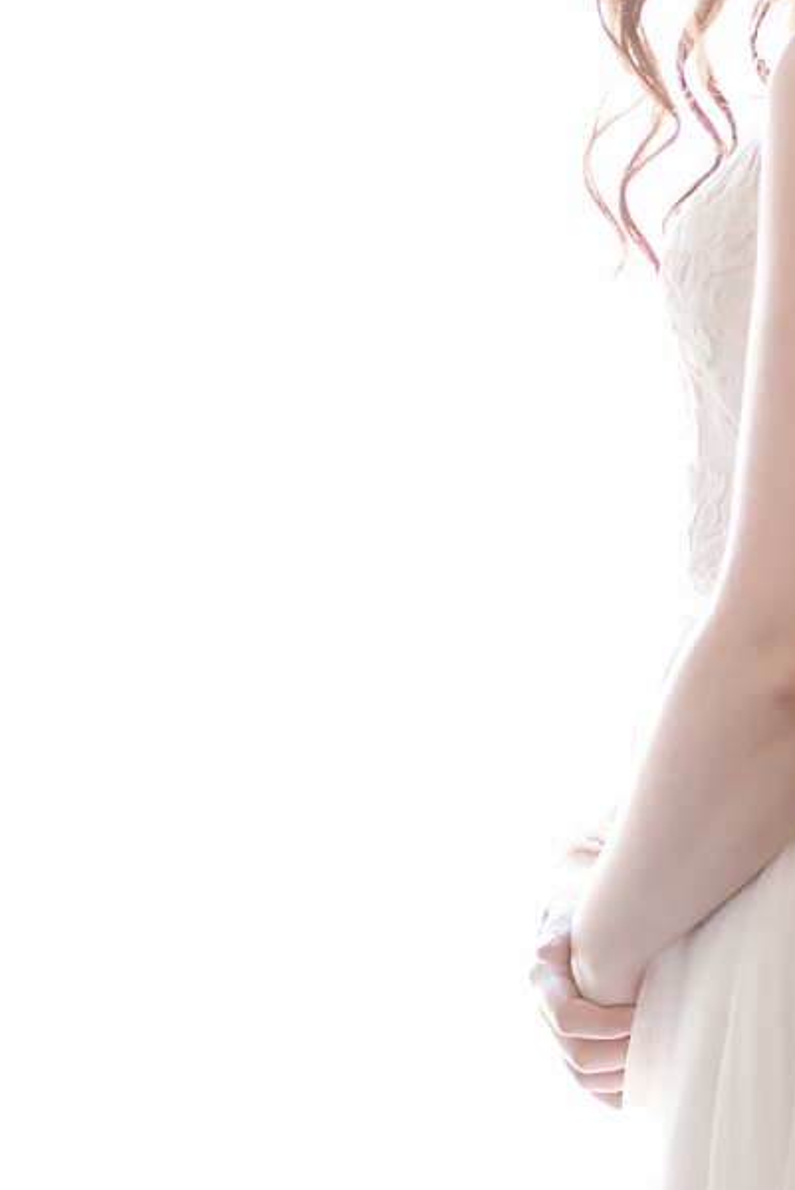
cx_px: 1034
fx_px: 9589
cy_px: 1091
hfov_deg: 4.7
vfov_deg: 7.1
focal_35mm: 290
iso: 1000
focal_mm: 85
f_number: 1.8
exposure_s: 1/400
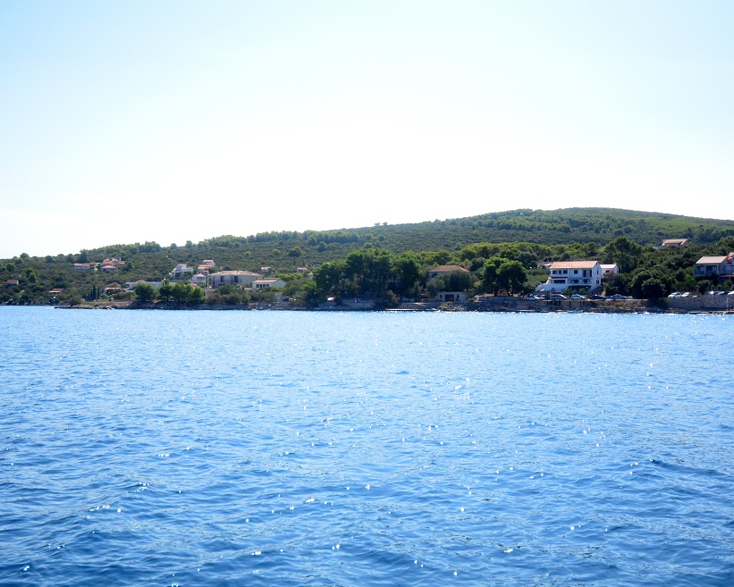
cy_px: 294
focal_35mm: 41
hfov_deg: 44.8
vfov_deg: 36.5
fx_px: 891
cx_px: 350
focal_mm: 24
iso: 1250
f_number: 4
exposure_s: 1/8000
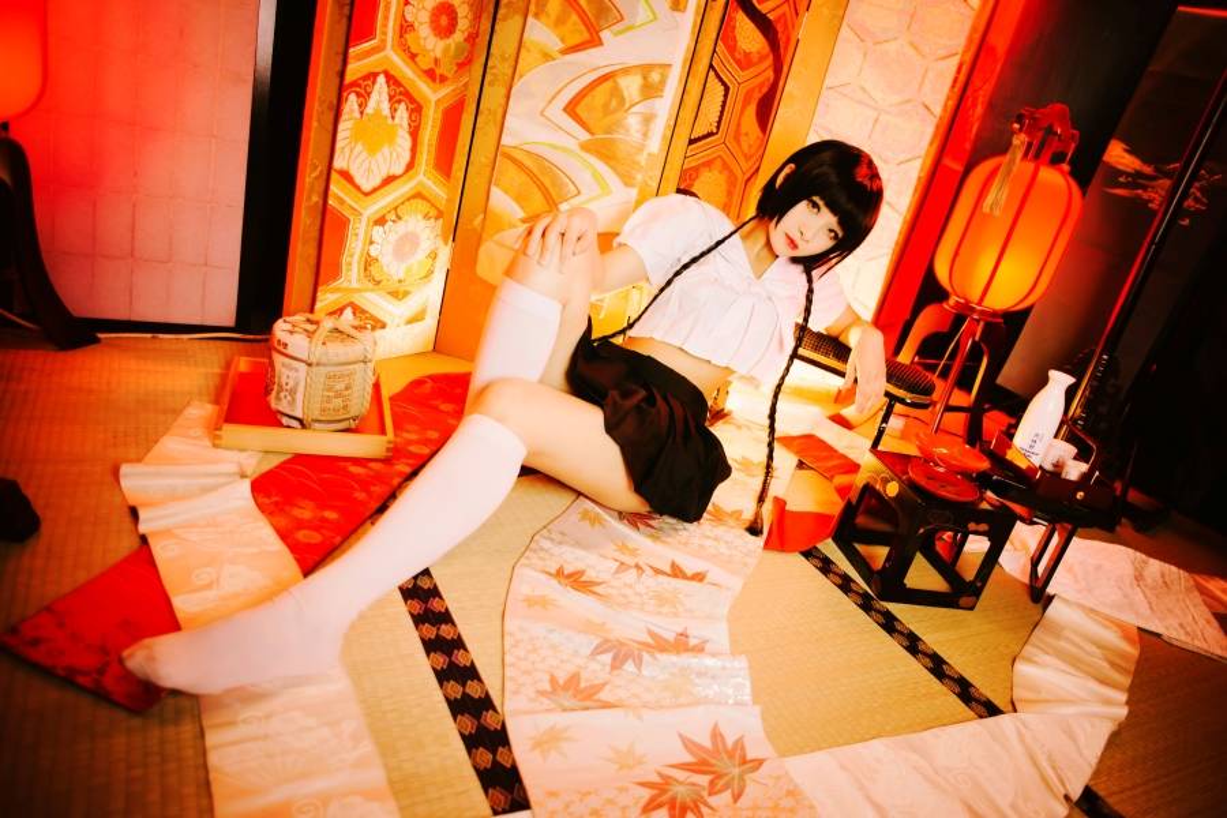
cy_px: 409
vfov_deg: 53.1
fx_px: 818
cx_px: 614
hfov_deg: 73.7
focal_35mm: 24
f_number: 2.8
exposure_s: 1/50
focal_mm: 24
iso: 400
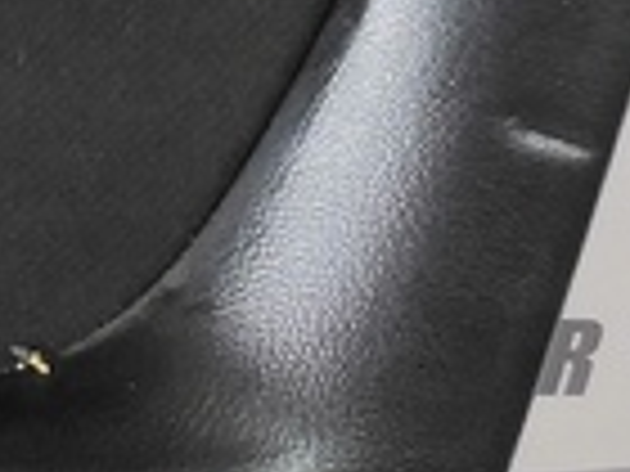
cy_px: 557
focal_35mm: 198
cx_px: -1278
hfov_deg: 8.4
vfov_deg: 7.4
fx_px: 3604
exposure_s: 1/50
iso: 100
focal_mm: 3.95
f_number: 1.8
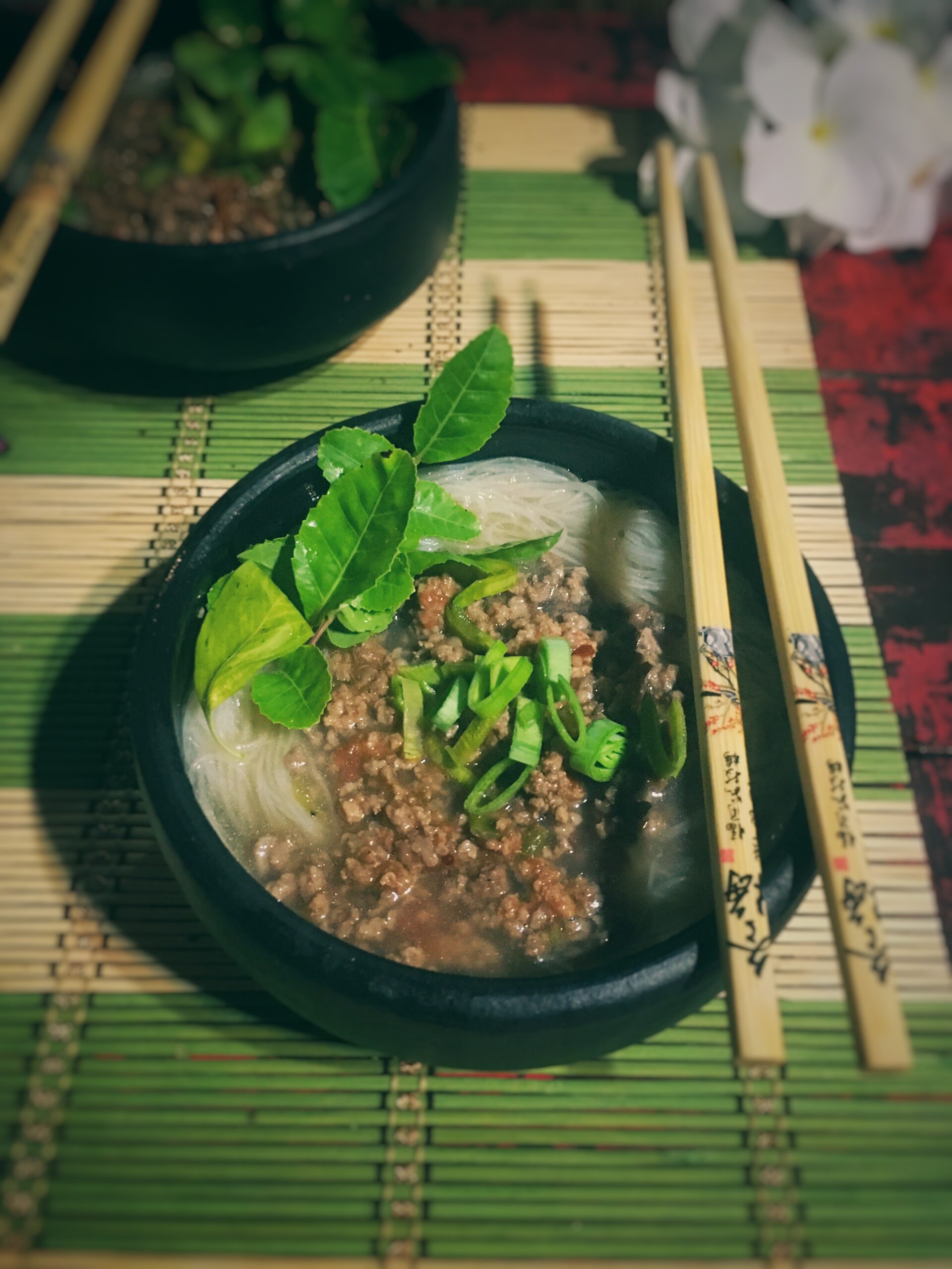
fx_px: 1063
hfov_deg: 48.2
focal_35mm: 29
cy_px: 634
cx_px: 476
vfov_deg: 61.7
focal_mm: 4.15
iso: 320
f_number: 2.2
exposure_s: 1/15
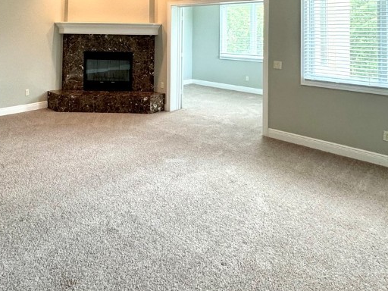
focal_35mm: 28
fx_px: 314
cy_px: 22
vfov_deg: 44.6
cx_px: 146
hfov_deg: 62.6
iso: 200
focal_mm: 2.22
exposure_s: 1/60
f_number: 2.2
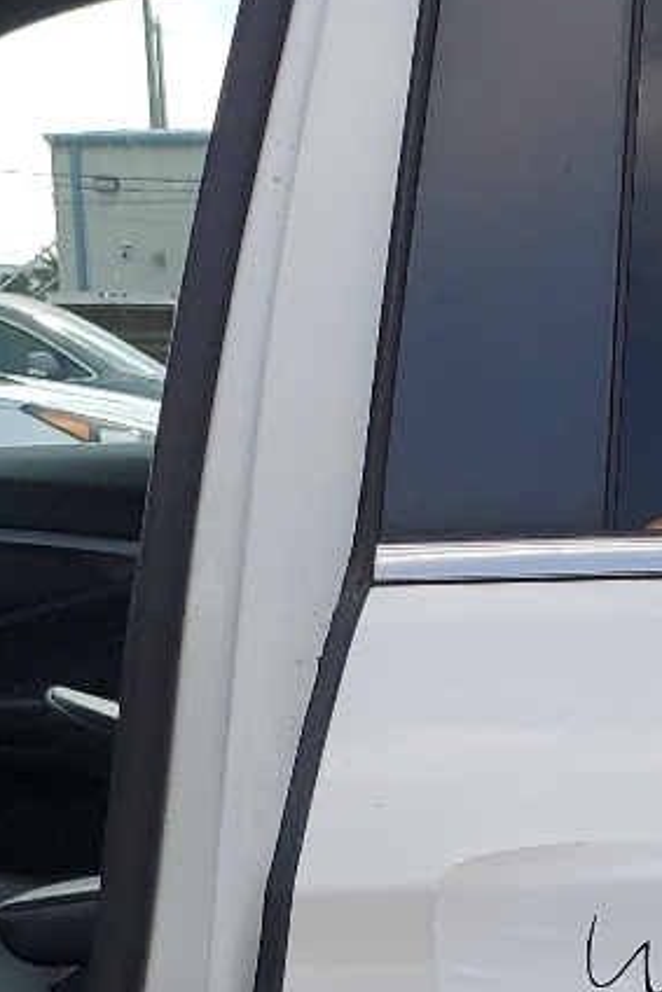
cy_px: 1259
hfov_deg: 12.8
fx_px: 2811
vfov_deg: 18.7
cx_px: 968
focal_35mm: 102
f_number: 1.5
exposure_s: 1/1667
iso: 50
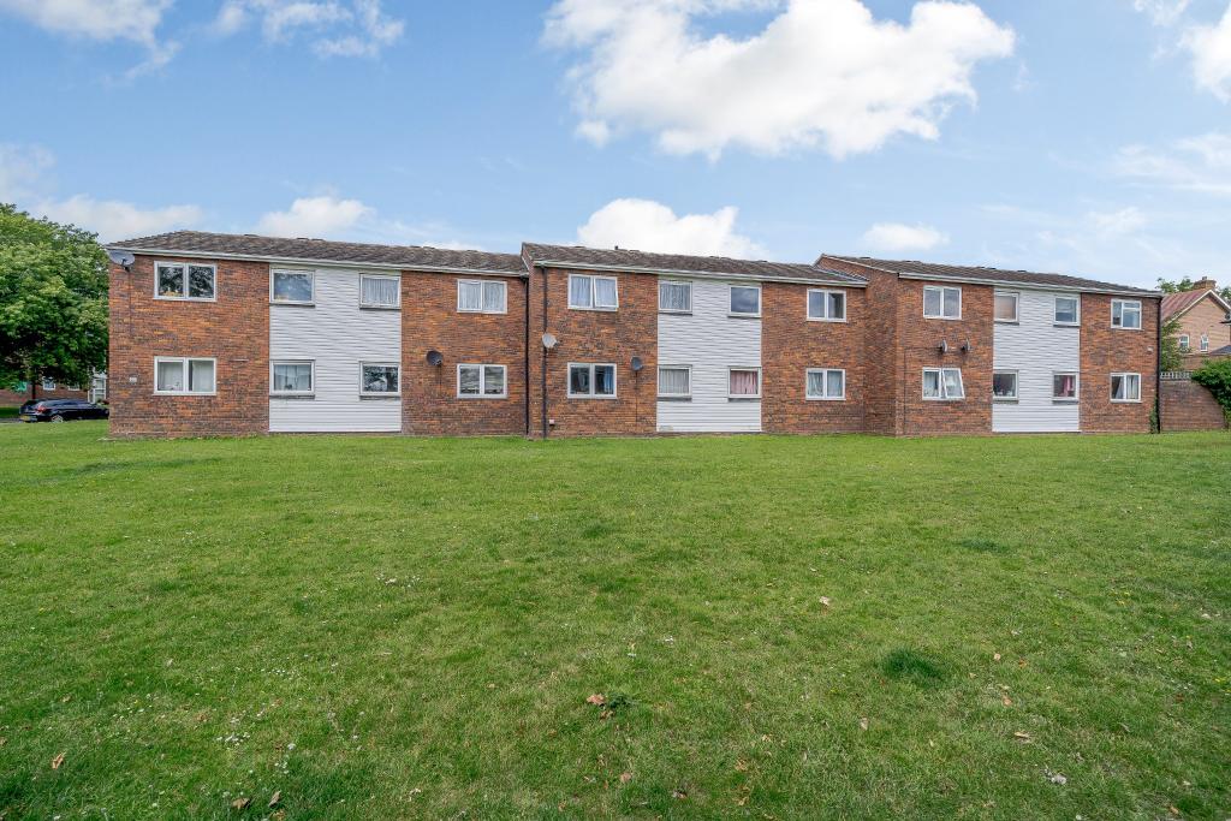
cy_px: 410
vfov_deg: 77.3
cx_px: 616
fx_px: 513
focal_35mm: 15
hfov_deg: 100.4
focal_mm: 15
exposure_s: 1/125
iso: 100
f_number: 10
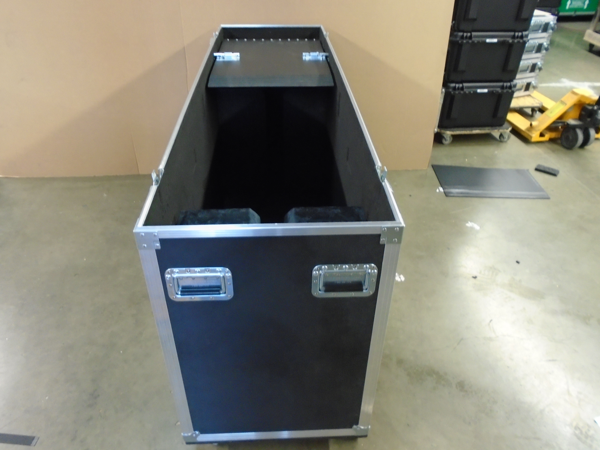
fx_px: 451
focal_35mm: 26
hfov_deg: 67.3
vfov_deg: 53.1
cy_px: 225
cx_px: 300
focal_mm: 4.6
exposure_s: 1/5
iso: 400
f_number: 3.2
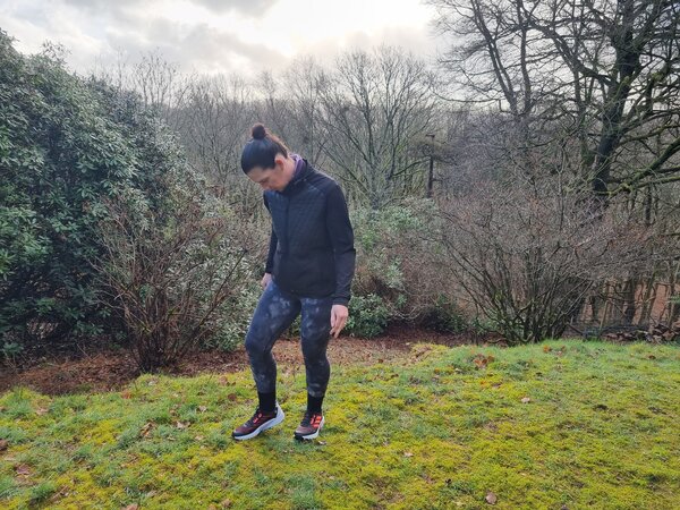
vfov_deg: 53.1
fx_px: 511
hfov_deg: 67.3
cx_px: 340
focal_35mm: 26
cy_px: 255
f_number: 1.8
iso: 50
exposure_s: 1/364
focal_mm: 5.4
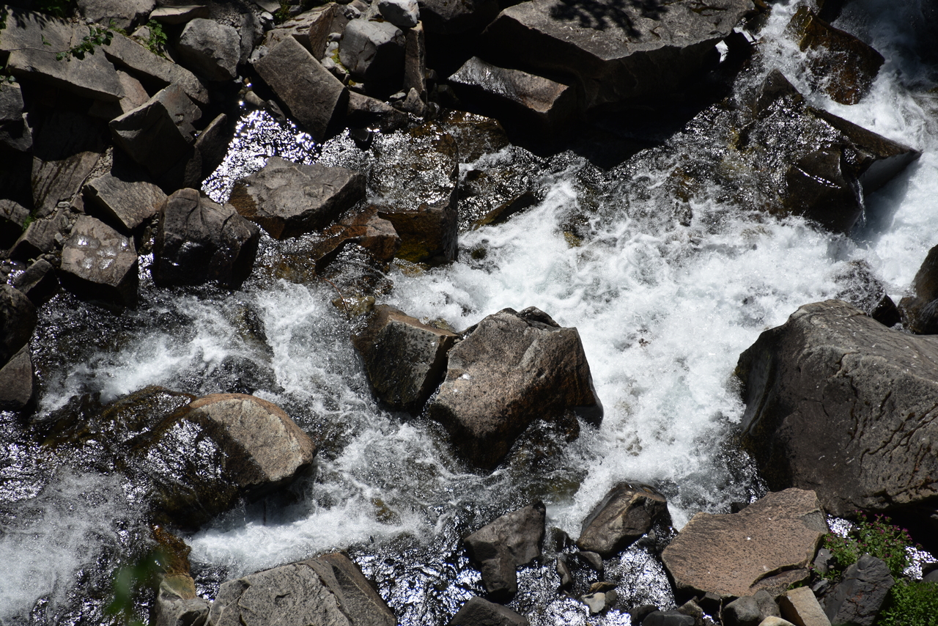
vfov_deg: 4.6
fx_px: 7818
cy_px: 313
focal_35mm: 300
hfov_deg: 6.9
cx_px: 469
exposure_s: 1/640
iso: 100
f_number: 7.1
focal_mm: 300
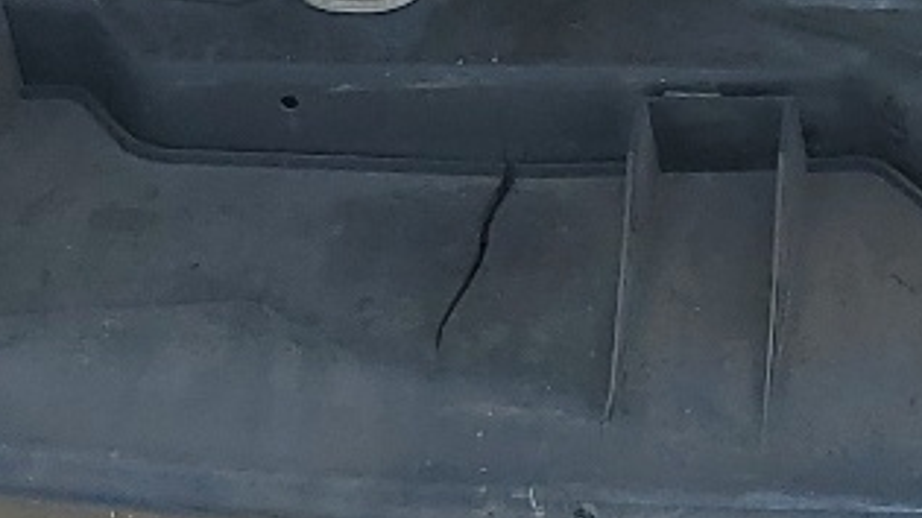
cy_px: -179
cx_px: 1027
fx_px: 3520
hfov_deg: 14.6
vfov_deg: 8.3
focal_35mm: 144
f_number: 1.5
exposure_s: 1/2000
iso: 50
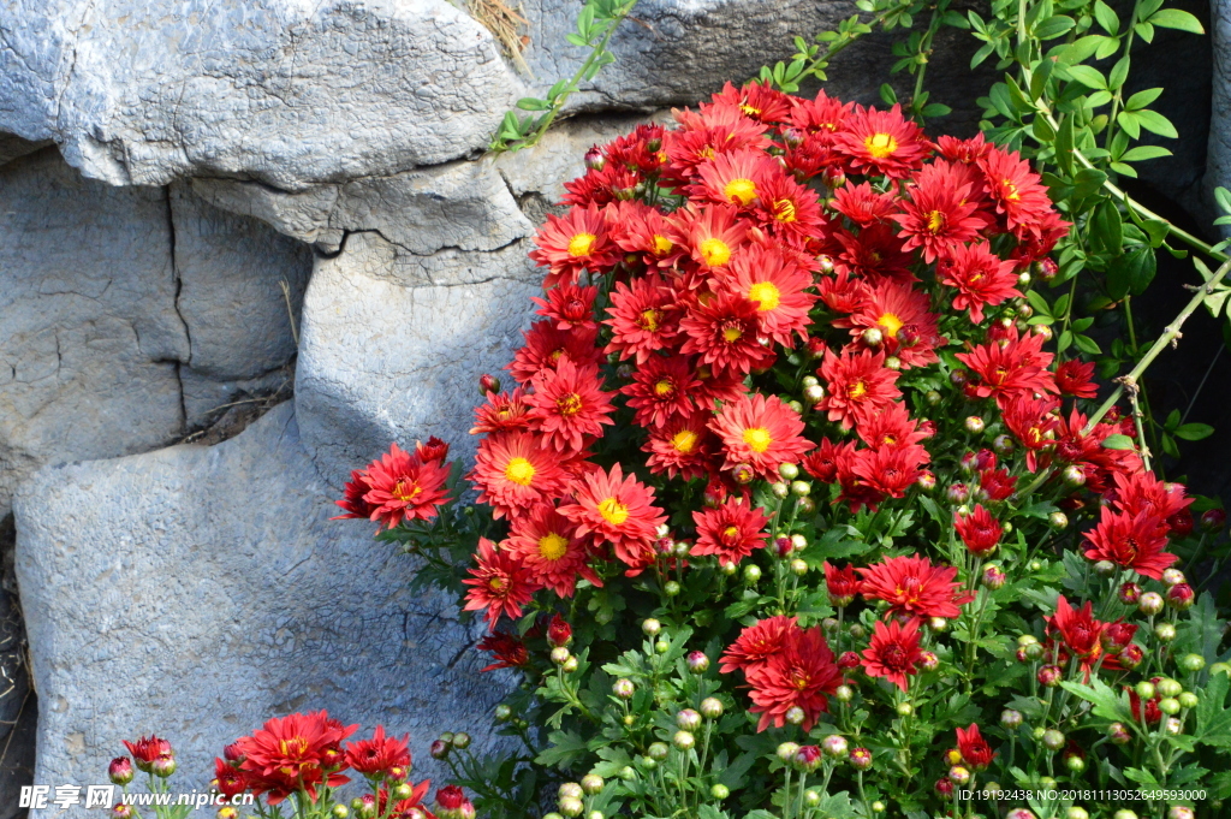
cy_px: 410
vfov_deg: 13.0
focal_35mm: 105
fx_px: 3587
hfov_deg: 19.5
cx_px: 616
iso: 1100
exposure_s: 1/250
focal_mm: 70
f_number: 16
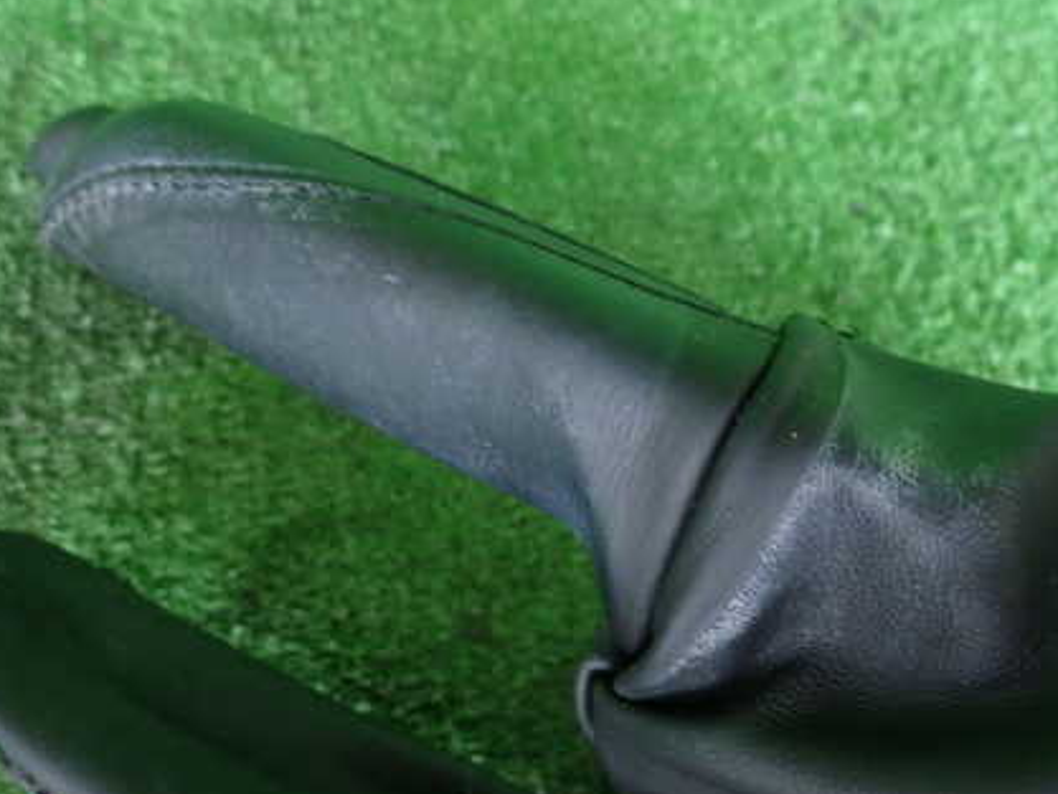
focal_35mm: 36
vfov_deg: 39.6
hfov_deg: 51.3
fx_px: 1101
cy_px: 449
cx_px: 584
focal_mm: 4.5
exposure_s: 1/50
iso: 200
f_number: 2
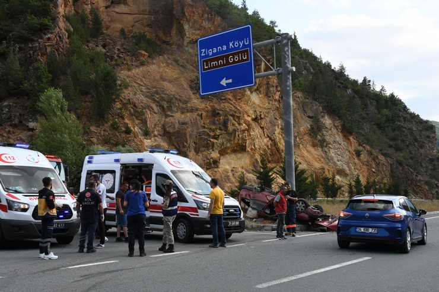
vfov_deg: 34.2
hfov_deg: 49.6
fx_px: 475
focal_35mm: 39
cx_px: 220
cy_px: 146
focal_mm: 26
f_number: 11
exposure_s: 1/500
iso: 1600
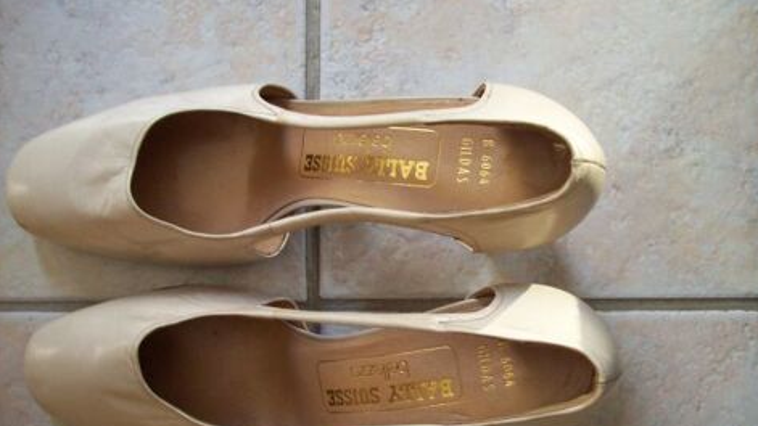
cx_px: 385
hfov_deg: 50.5
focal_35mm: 40
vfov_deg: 29.6
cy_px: 251
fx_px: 804
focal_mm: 6
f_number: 2.7
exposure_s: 1/31.6
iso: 160
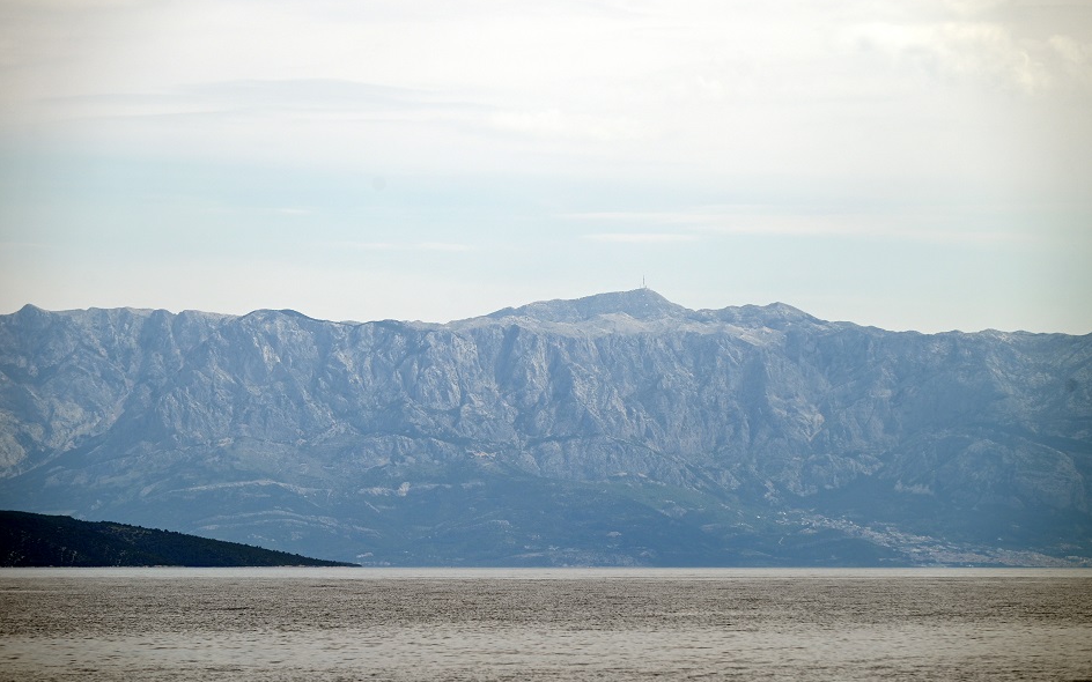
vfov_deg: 8.2
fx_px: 4732
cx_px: 545
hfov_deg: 13.2
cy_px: 332
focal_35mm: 159
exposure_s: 1/1250
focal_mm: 155
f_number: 6.3
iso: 100
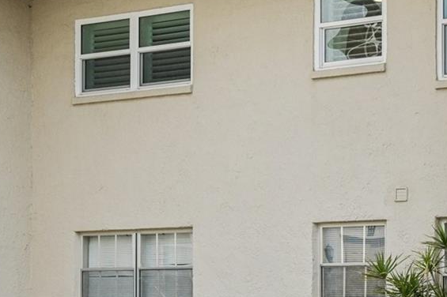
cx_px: 507
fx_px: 1055
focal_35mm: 85
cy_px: 259
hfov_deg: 22.4
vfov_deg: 15.9
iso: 400
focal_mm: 30
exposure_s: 1/1000
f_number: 8
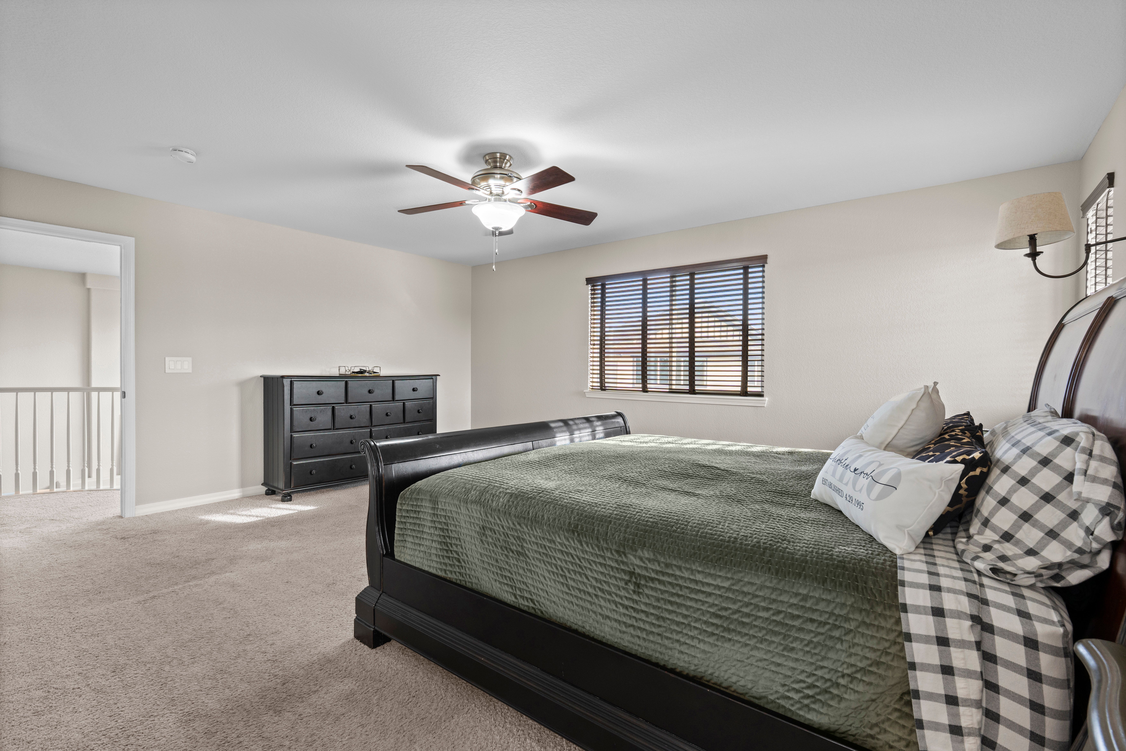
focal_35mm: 16
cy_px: 376
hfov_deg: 96.7
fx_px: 500
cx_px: 563
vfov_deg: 73.7
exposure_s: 1/4
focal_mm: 16
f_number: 8
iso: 640
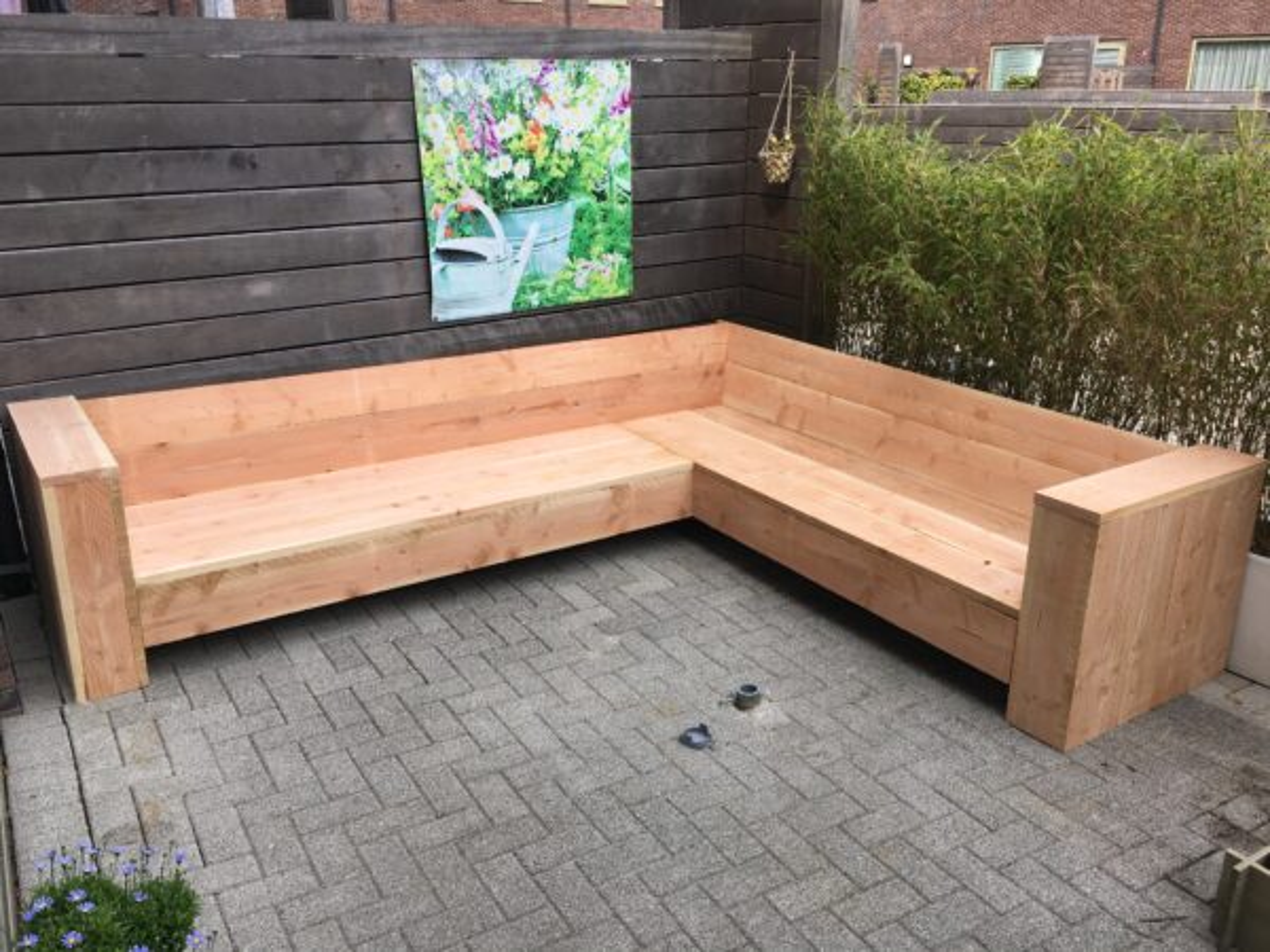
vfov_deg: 48.2
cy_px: 476
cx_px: 635
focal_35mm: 29
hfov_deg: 61.7
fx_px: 1064
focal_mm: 4.15
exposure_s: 1/553
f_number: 2.2
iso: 25
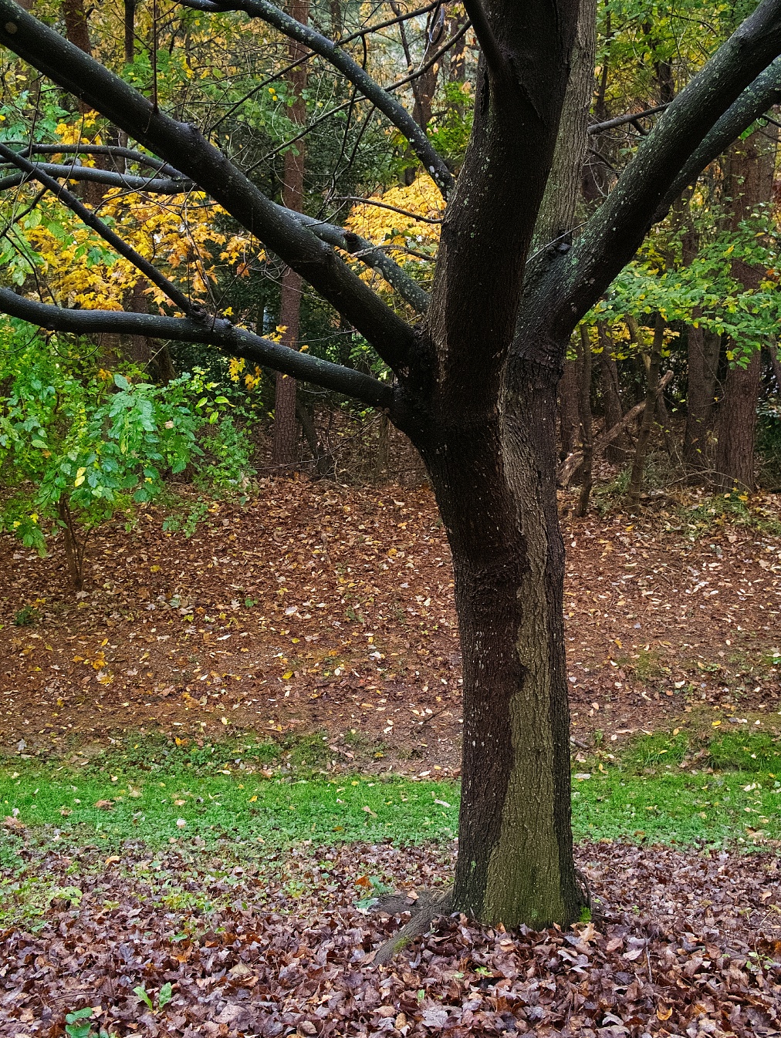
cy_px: 509
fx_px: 1562
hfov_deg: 28.1
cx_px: 381
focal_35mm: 52
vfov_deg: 36.8
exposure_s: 1/60
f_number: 8
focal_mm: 25
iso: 1600
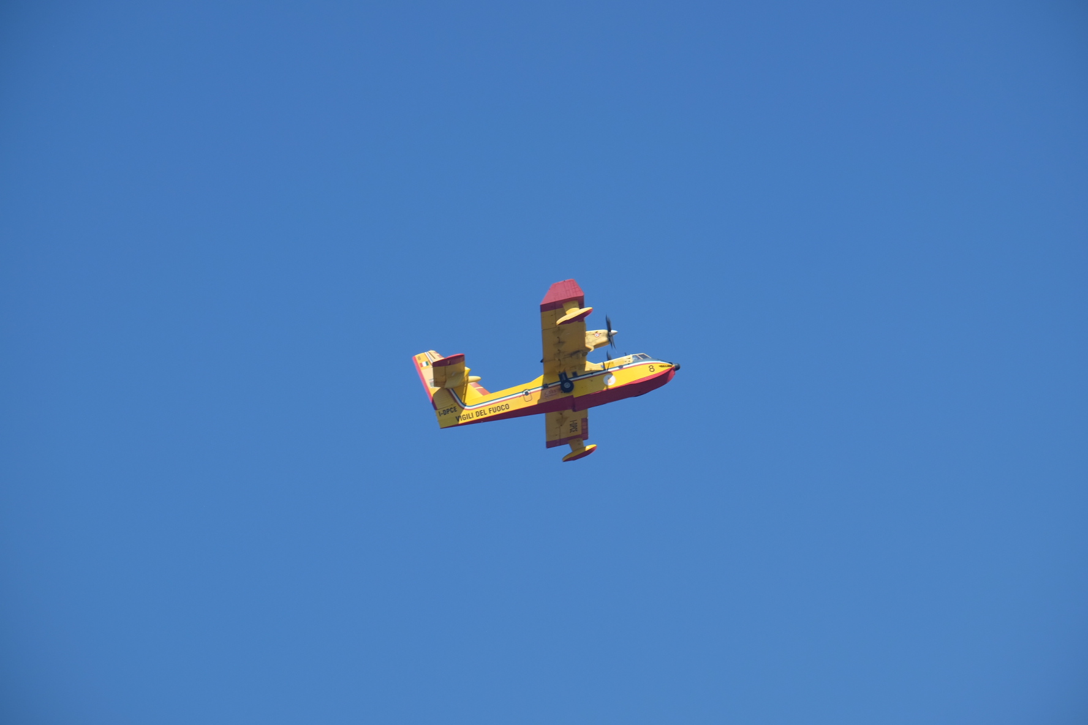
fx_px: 9066
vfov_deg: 4.6
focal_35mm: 300
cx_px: 544
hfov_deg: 6.9
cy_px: 362
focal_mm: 200
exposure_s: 1/350
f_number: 9
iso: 200
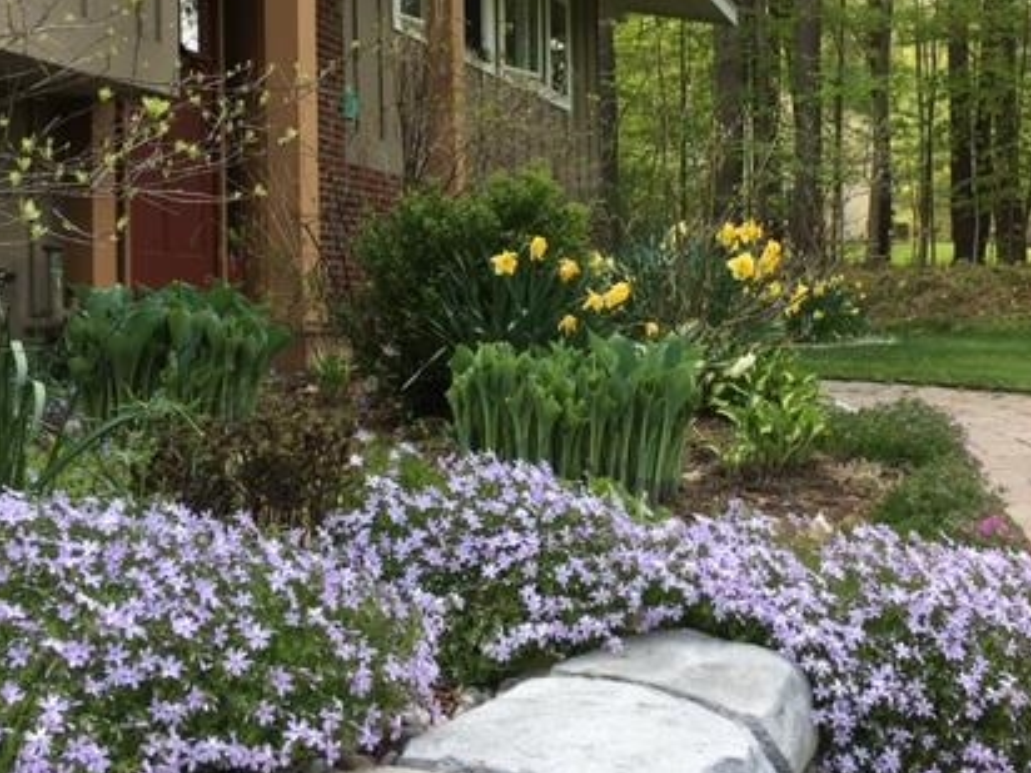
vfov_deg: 32.0
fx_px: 1340
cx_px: 551
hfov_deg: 42.1
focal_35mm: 45
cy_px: 278
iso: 25
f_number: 2.2
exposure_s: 1/120
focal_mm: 4.15
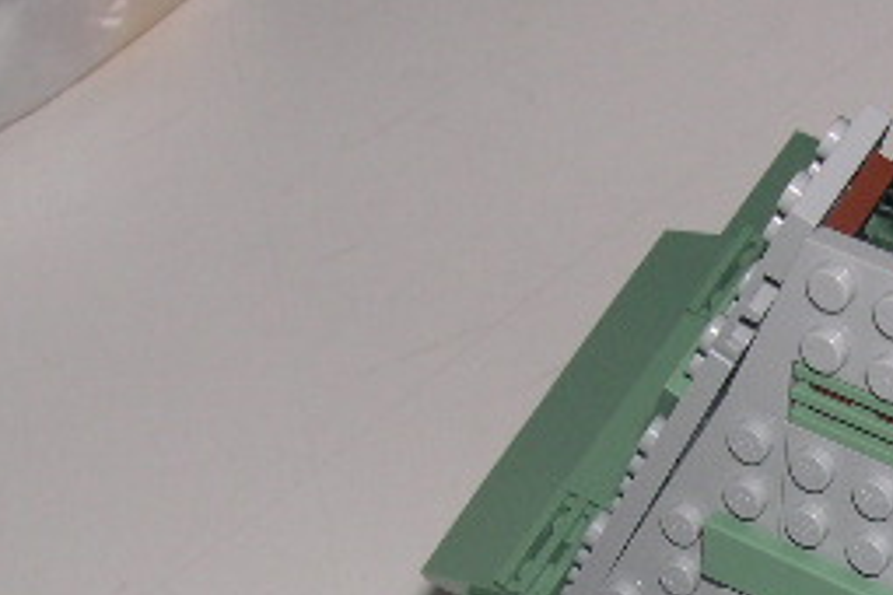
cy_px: 609
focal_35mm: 99
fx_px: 2456
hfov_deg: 19.7
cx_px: 995
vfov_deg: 13.6
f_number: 7.6
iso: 100
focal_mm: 8
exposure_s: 1/60
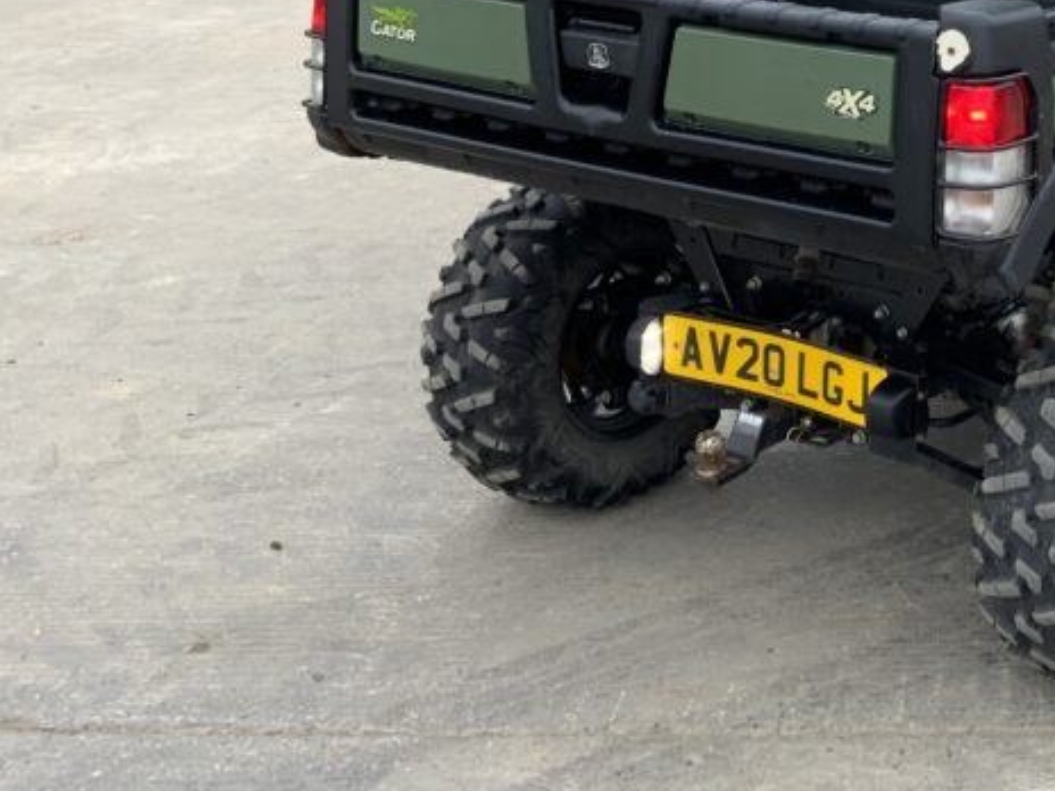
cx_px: 1146
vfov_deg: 22.4
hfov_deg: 27.8
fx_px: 1951
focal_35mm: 64
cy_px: 82
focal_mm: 3
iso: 32
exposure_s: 1/122
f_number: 1.8
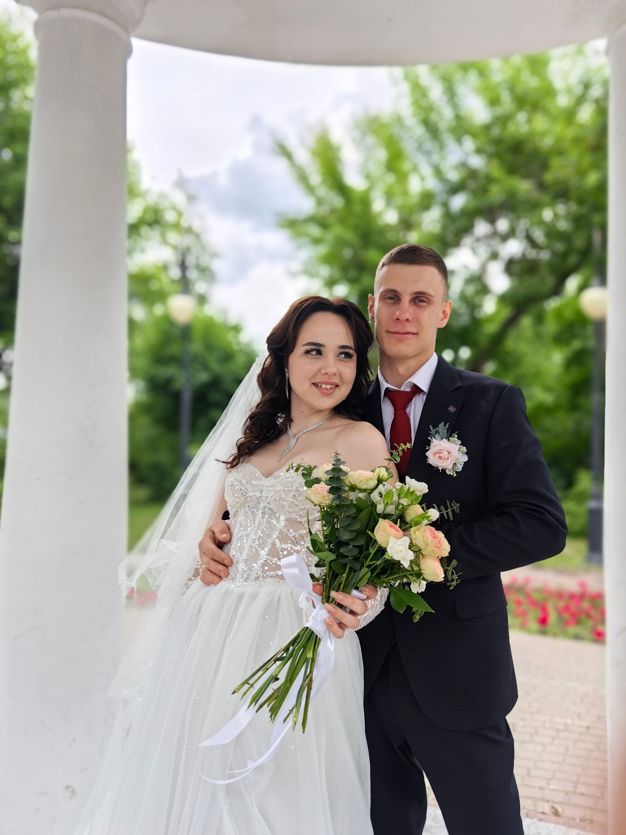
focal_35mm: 27
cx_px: 313
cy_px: 418
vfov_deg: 65.3
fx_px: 651
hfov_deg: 51.4
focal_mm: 6.35
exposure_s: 1/886
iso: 50
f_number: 1.4
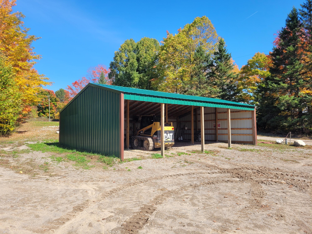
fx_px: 234
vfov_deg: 53.1
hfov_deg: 67.3
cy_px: 117
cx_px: 156
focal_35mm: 26
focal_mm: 5.4
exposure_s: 1/1304
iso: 40
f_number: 1.8
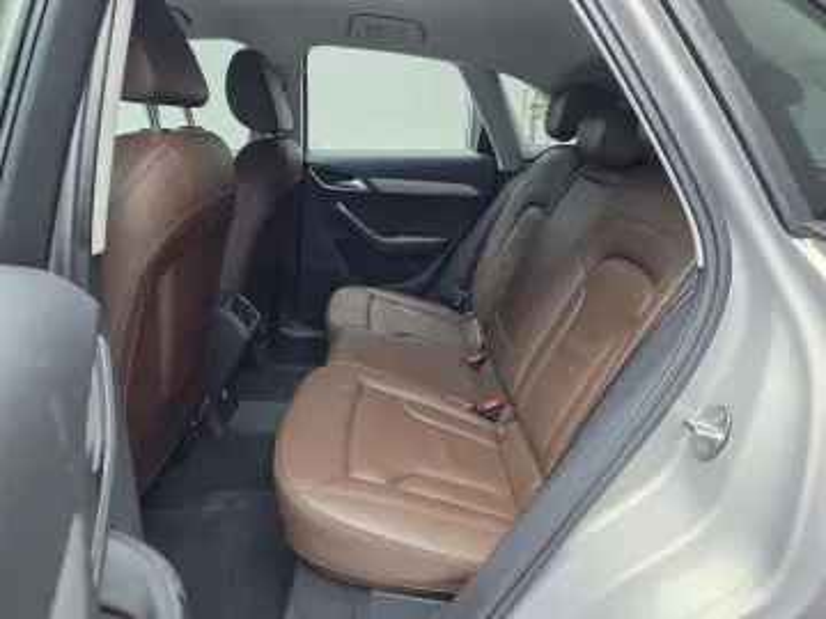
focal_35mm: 23
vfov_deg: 58.9
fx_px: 549
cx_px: 413
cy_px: 310
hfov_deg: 73.9
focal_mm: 6.25
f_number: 1.7
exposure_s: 1/100
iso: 125
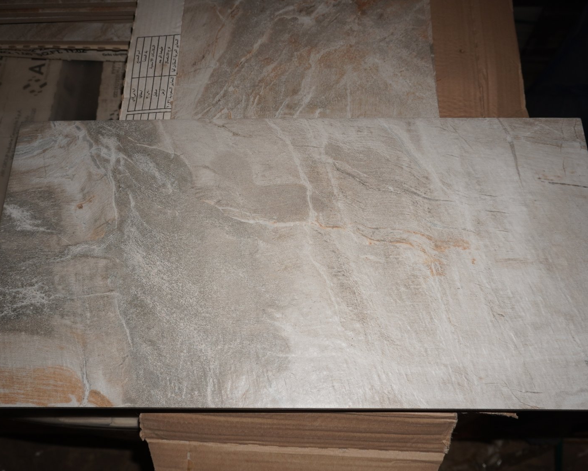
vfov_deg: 45.1
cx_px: 293
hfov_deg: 54.8
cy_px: 239
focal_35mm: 33
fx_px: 567
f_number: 4
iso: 200
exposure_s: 1/100
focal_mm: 19
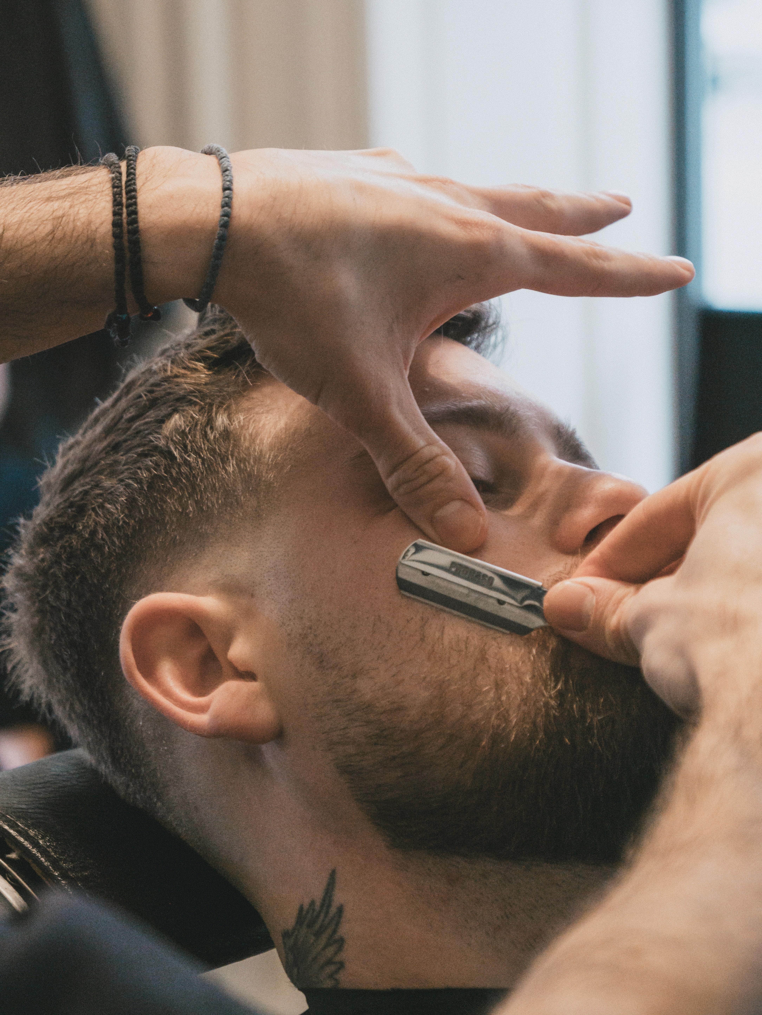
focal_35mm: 120
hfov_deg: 12.4
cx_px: 381
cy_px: 508
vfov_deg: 16.4
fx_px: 3520
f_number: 4
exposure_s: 1/160
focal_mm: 60
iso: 3200
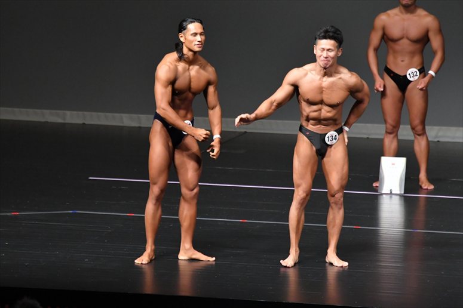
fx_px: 3857
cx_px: 232
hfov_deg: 6.9
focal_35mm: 300
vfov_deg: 4.6
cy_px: 154
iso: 5000
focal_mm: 200
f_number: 5.6
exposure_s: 1/400
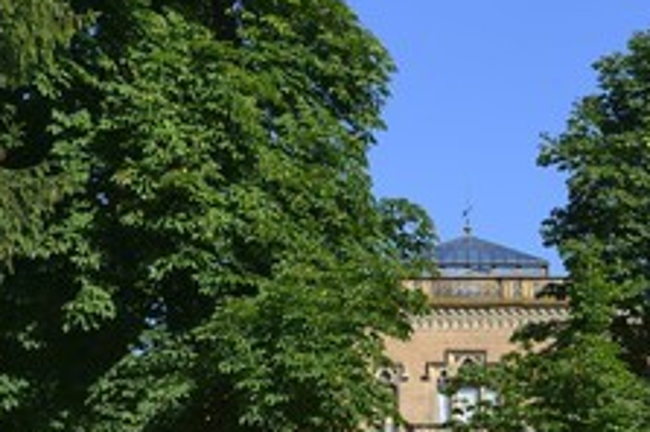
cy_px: 394
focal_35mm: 132
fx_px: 2380
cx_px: 580
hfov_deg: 15.4
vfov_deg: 10.3
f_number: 10
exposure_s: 1/250
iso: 200
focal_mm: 70
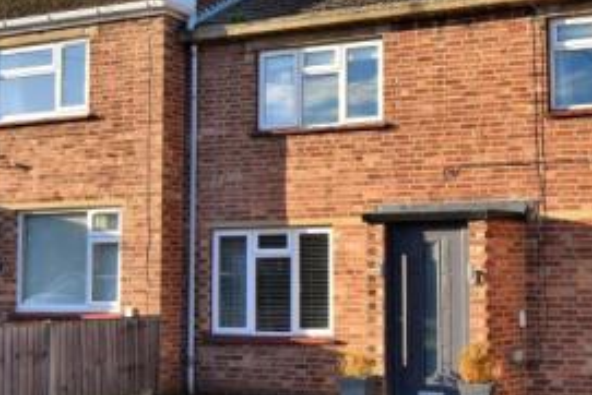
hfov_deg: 34.0
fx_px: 954
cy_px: 193
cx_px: 416
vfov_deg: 23.4
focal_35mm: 58
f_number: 7.1
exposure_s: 1/250
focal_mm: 16
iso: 200
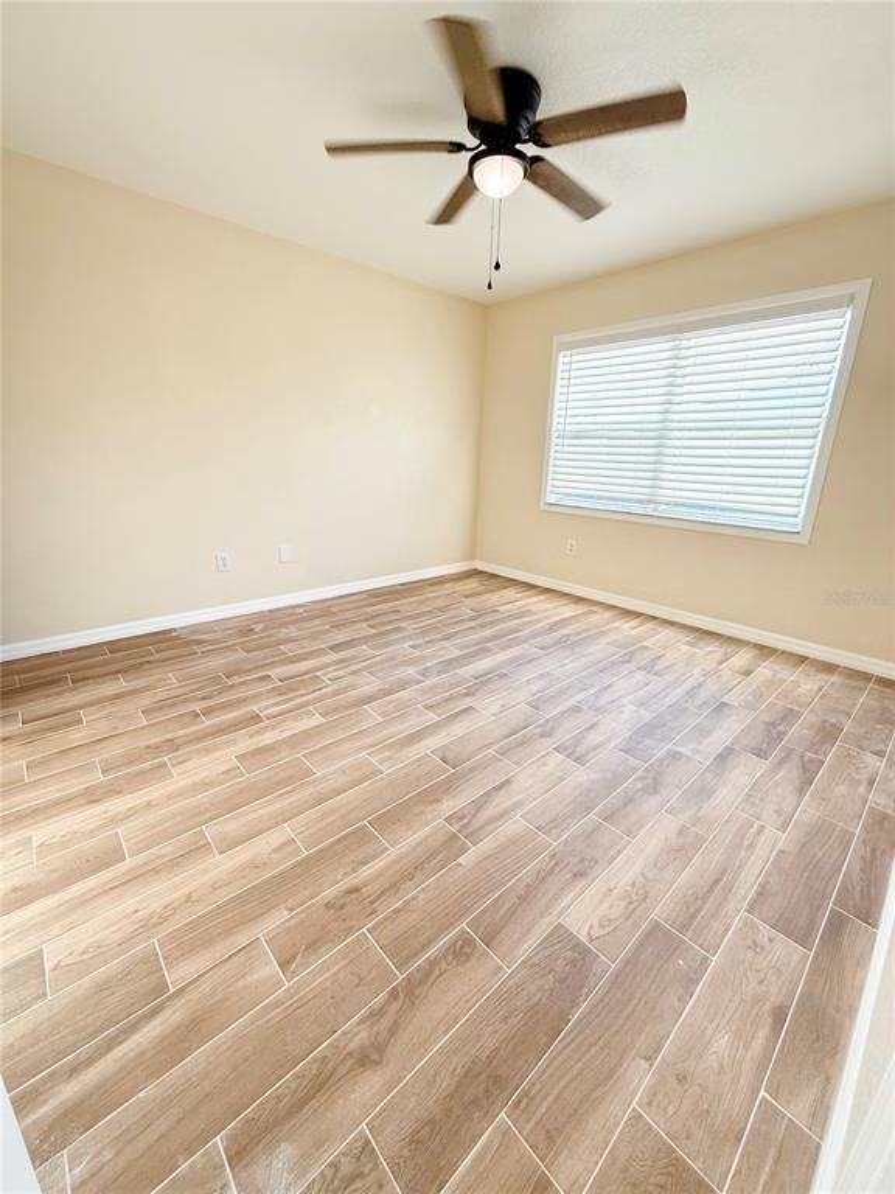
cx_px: 448
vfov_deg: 102.1
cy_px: 597
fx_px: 483
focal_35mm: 14
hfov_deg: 85.7
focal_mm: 2.22
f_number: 2.2
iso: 100
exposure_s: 1/99
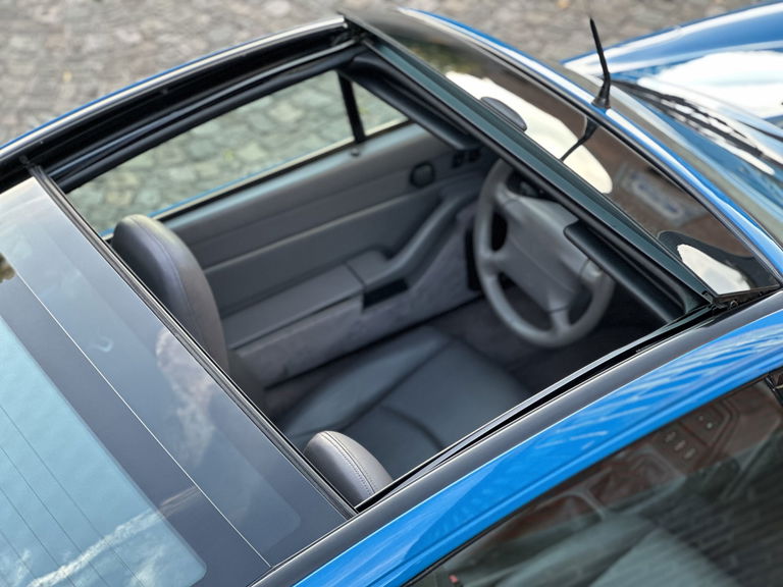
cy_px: 294
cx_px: 392
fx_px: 1742
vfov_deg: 19.1
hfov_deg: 25.3
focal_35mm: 77
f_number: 2.8
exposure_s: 1/121
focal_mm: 9
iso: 200
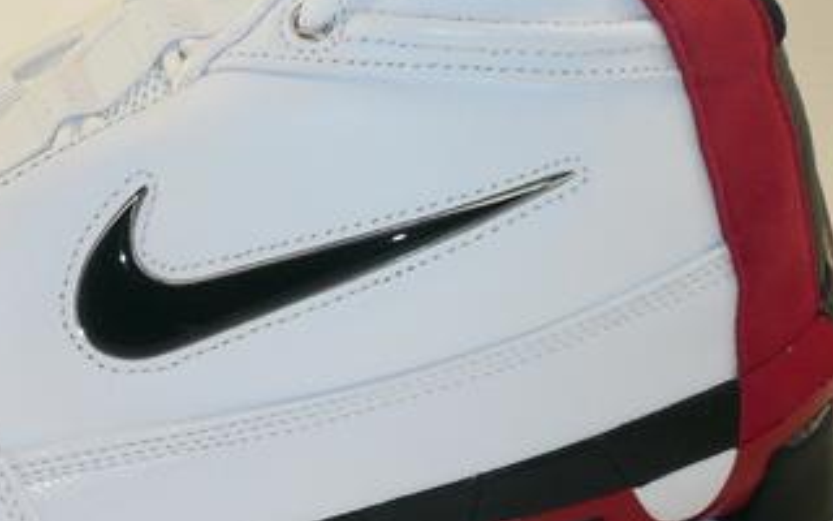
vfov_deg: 14.6
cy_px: 375
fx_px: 2020
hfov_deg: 22.7
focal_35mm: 89
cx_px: 83
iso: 100
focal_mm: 6.9
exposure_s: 1/100
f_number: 3.3
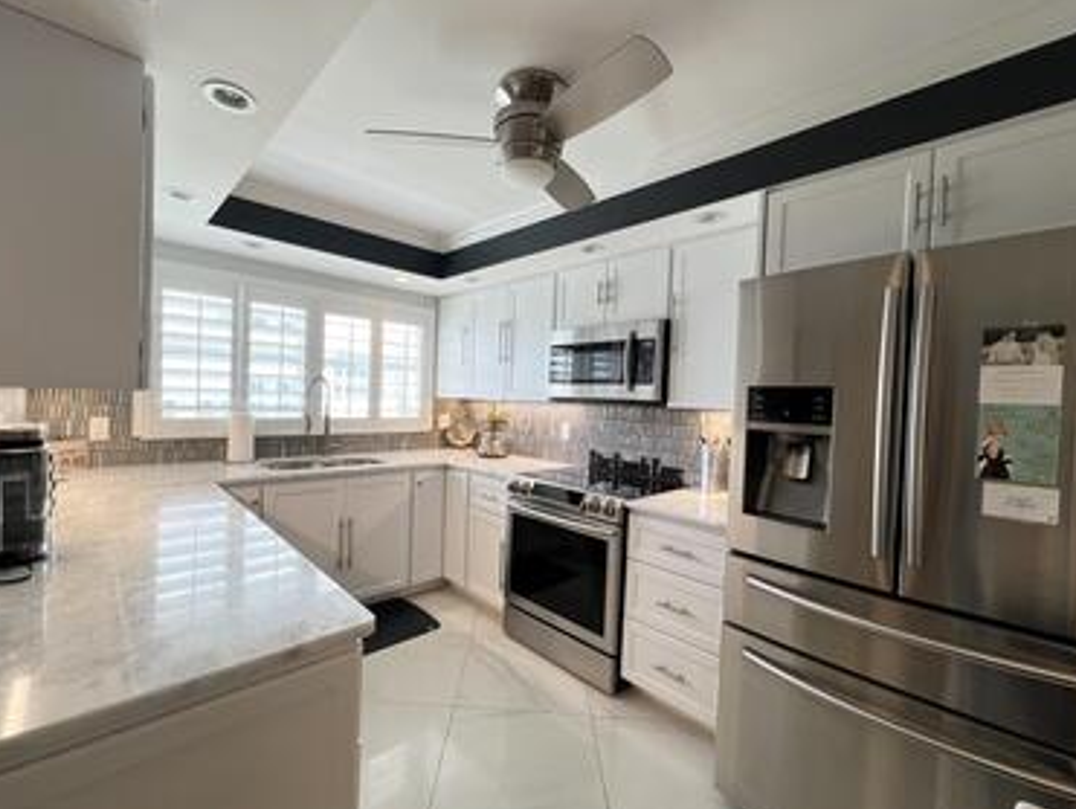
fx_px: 436
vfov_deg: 85.8
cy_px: 406
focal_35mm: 14
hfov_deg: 101.9
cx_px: 510
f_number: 1.8
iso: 50
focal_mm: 1.57
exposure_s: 1/120
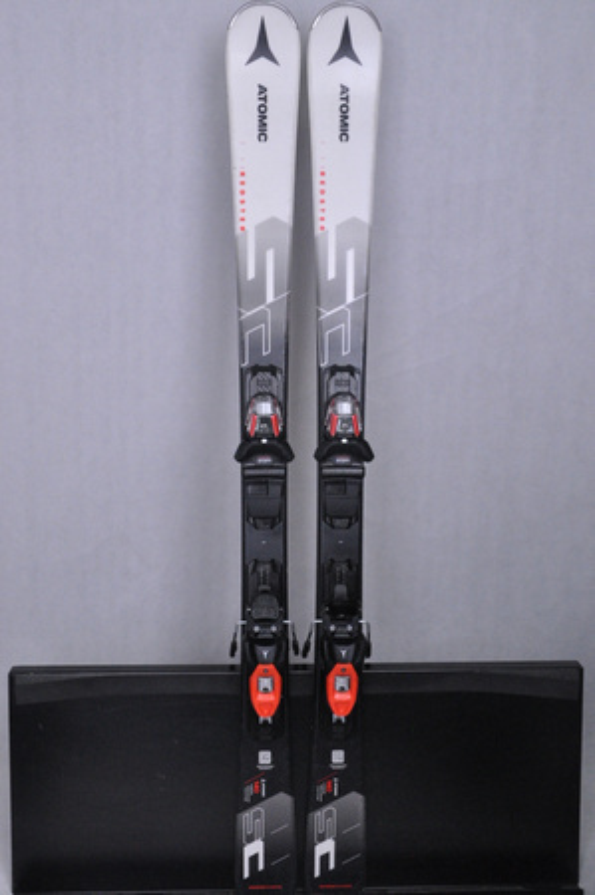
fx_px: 1044
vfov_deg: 46.4
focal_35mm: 42
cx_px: 298
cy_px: 448
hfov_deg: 31.8
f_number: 9.5
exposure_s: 1/125
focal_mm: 28
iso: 3200
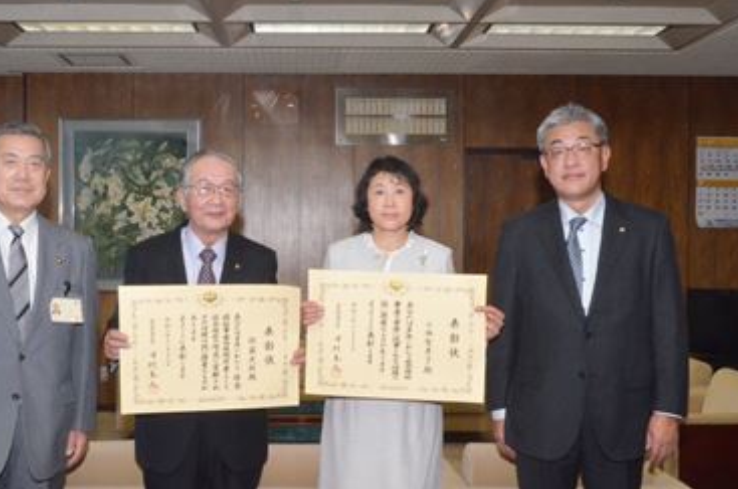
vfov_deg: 27.4
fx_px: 1002
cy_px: 247
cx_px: 300
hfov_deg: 40.3
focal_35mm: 49
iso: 3200
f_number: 25
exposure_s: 1/60
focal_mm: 24
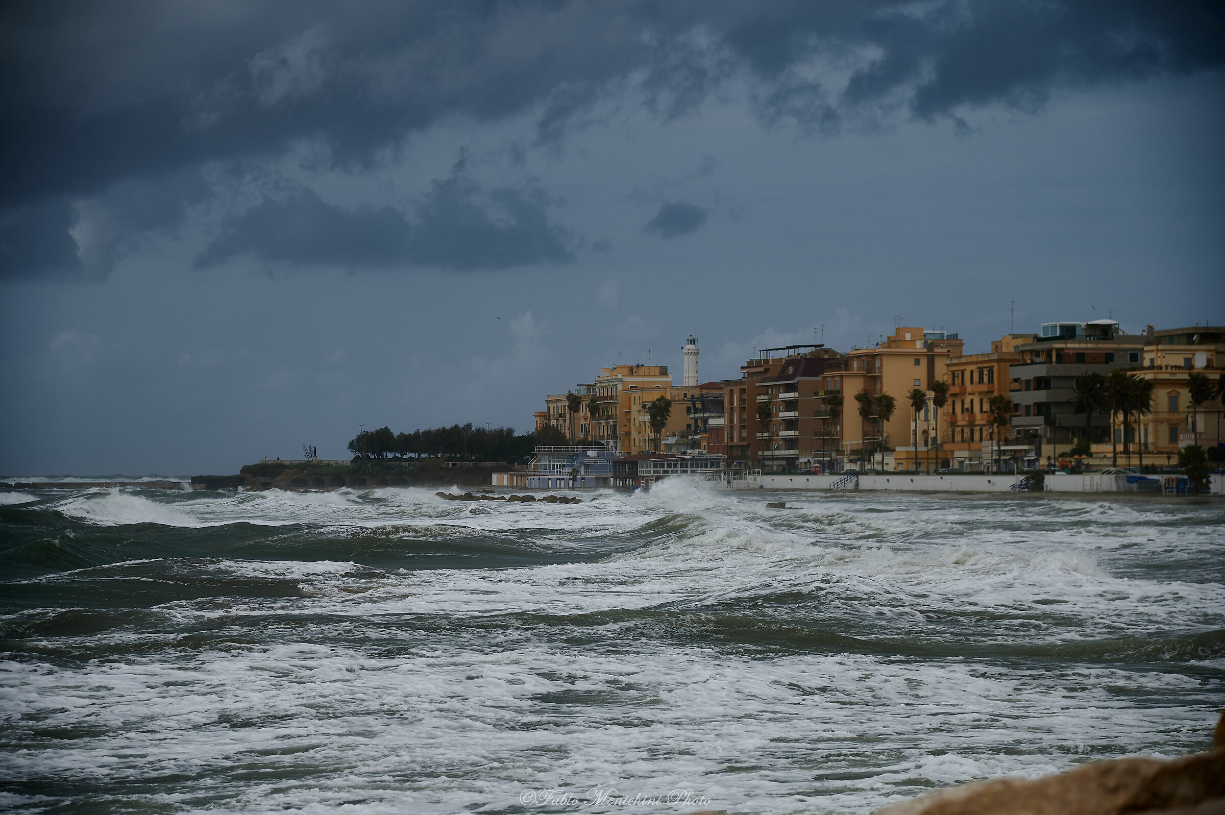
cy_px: 408
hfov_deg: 20.4
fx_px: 3401
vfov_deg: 13.7
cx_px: 612
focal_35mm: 100
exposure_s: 1/1000
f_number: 4.5
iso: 100
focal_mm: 100
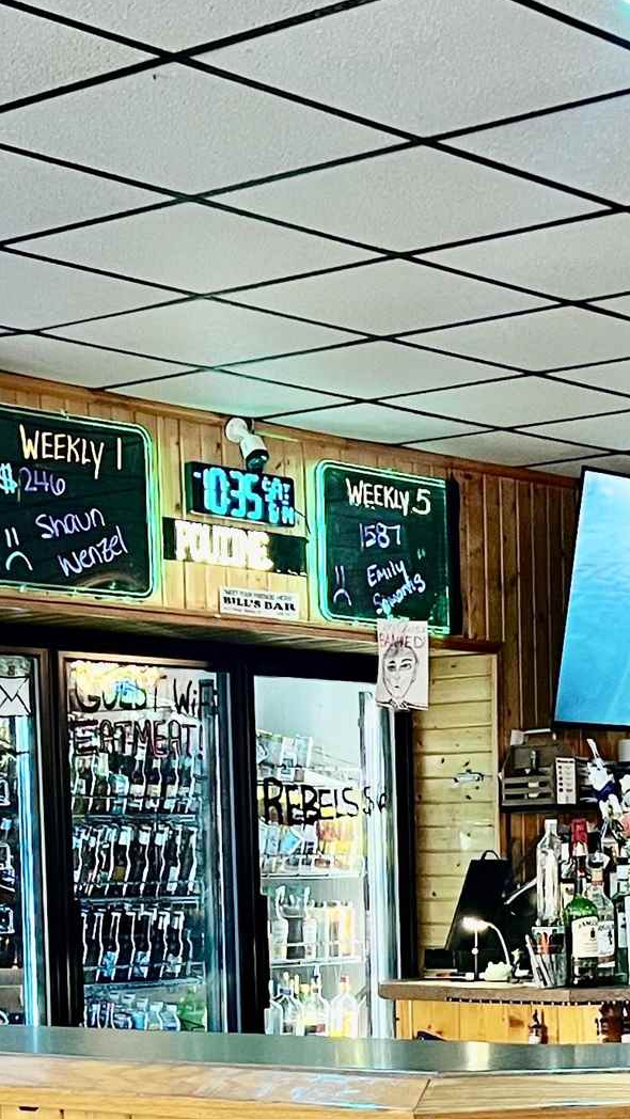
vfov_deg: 24.8
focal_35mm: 83
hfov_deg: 14.4
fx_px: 2463
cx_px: 580
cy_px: 1019
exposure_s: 1/60
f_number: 1.5
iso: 400
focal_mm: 5.7
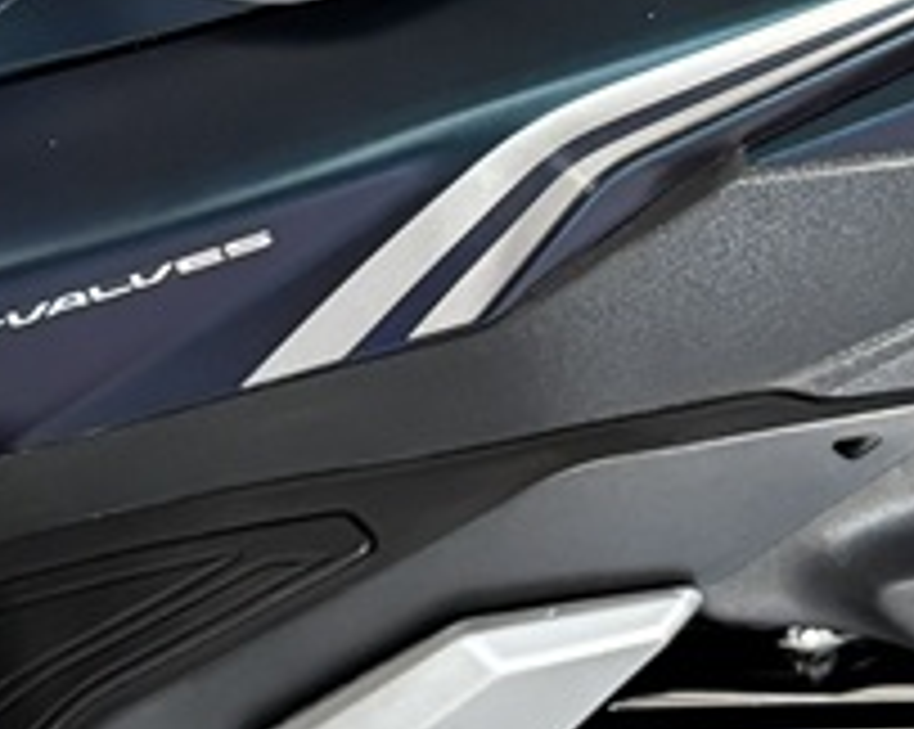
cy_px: -225
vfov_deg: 9.5
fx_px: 4324
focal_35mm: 160
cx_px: 23
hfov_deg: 11.9
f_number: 1.6
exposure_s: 1/60
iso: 250
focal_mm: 5.96
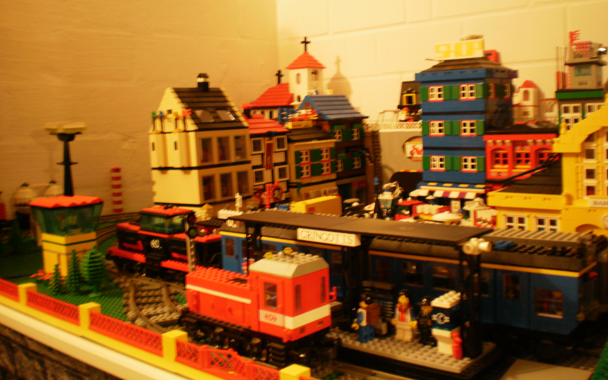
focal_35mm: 39
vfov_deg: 32.7
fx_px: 646
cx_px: 308
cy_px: 165
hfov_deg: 50.4
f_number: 3.1
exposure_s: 1/2
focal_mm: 6.3
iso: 125
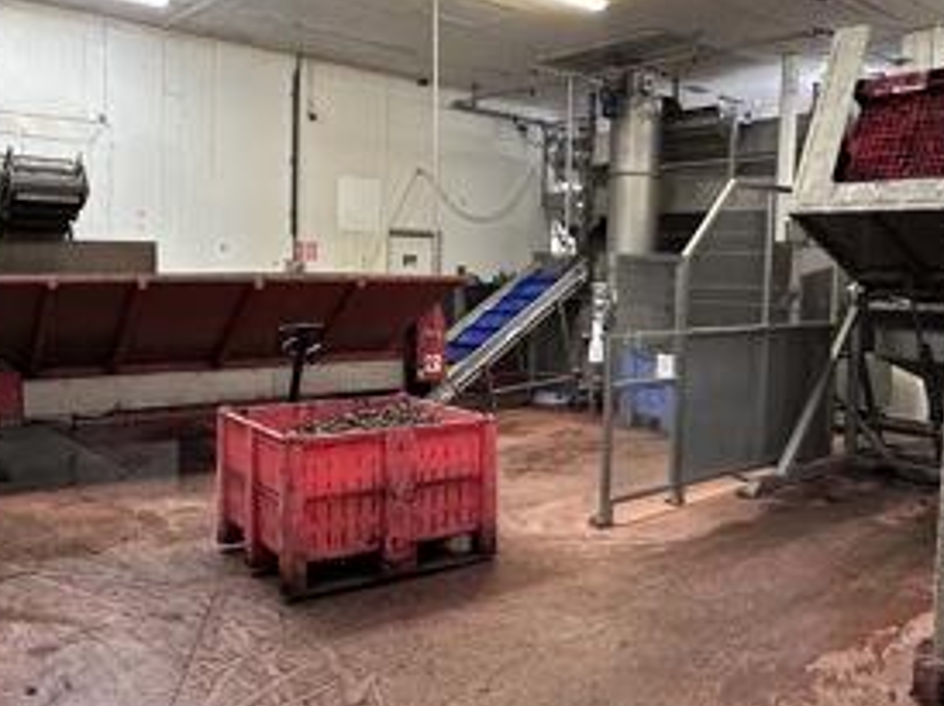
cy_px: 324
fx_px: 899
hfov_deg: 55.4
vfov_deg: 42.8
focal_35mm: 33
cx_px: 453
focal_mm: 2.22
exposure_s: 1/50
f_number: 2.2
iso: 250
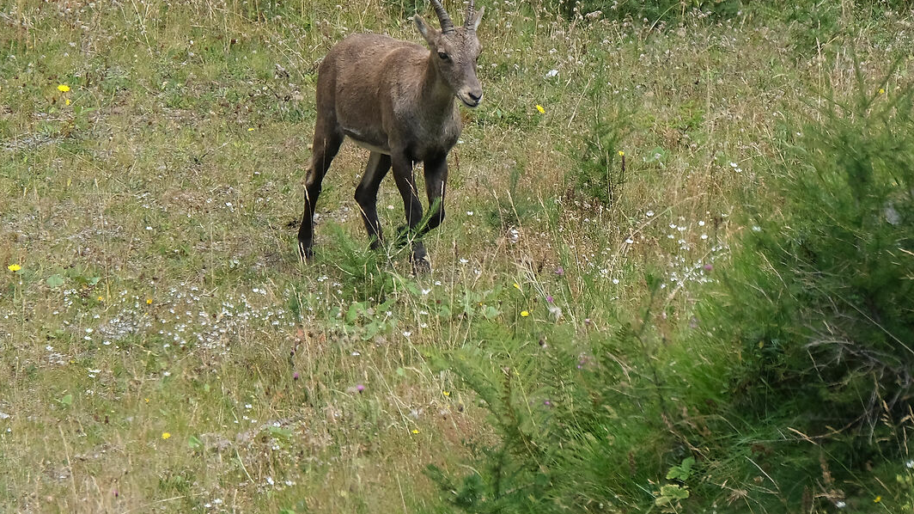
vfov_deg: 0.9
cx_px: 331
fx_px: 34359
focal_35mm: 1418
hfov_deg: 1.5
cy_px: -31
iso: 1000
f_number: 10
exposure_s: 1/500
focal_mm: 400
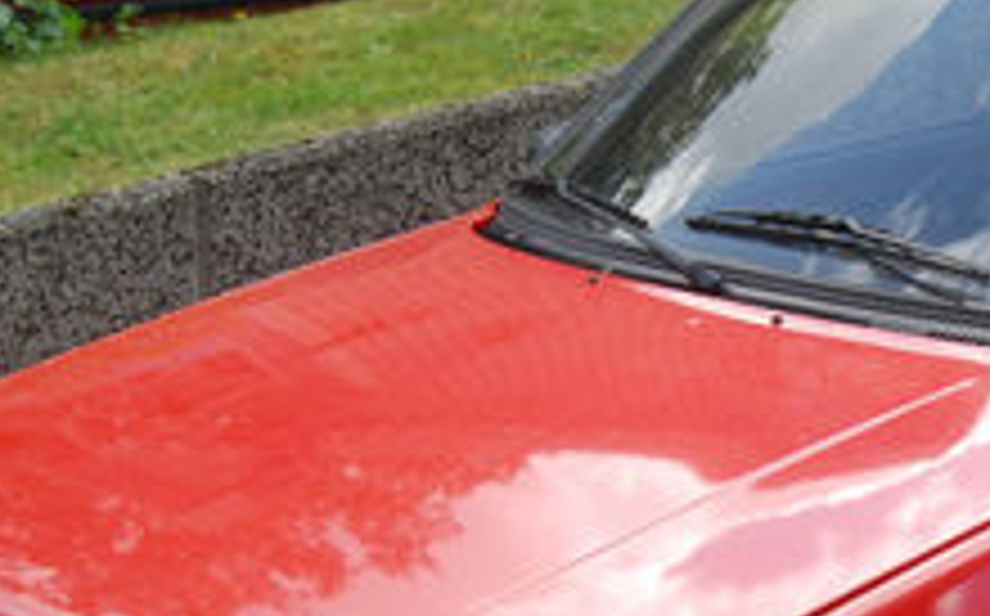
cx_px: 972
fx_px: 2641
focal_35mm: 98
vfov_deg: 13.2
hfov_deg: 20.6
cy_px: 513
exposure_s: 1/125
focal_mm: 22
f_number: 5.6
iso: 100
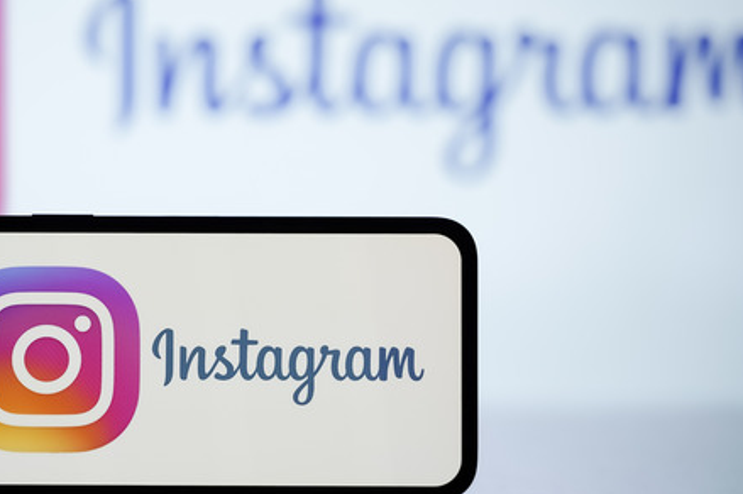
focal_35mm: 88
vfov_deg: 15.5
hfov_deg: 22.9
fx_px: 1812
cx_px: 178
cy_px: 248
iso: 500
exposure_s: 1/320
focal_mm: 49.5
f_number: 2.8
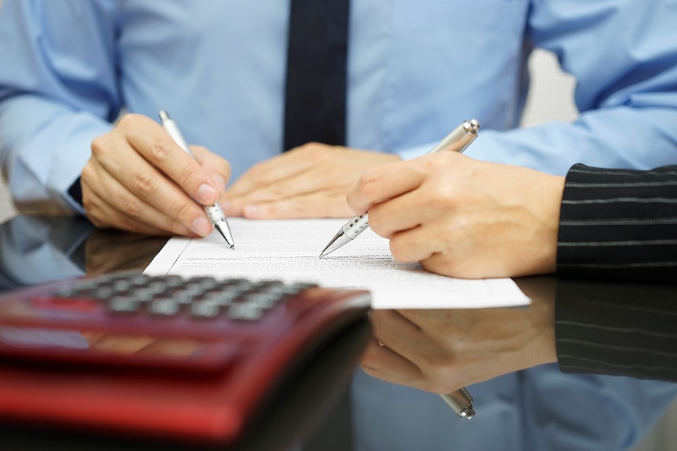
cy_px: 226
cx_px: 338
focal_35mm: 55
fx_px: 1034
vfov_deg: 24.6
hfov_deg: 36.3
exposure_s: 1/13
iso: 200
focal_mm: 55
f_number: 2.8
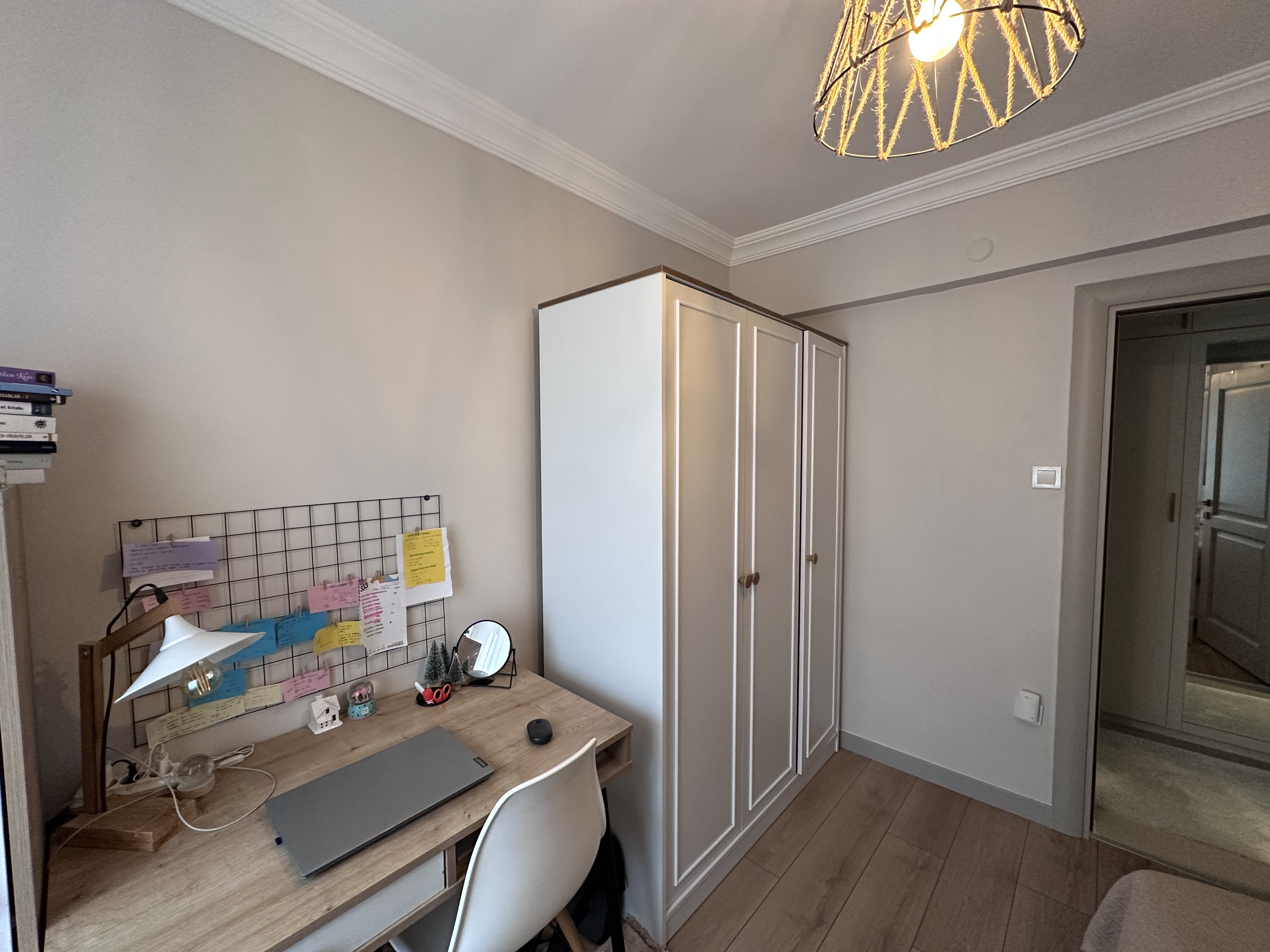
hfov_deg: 102.1
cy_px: 476
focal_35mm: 14
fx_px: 514
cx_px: 635
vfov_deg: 85.7
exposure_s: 1/100
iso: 320
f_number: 2.2
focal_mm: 2.22
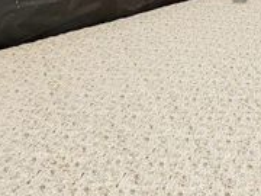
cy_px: -25
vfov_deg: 26.2
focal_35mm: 51
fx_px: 385
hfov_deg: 28.5
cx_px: 363
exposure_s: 1/100
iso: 50
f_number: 2.2
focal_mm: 1.7
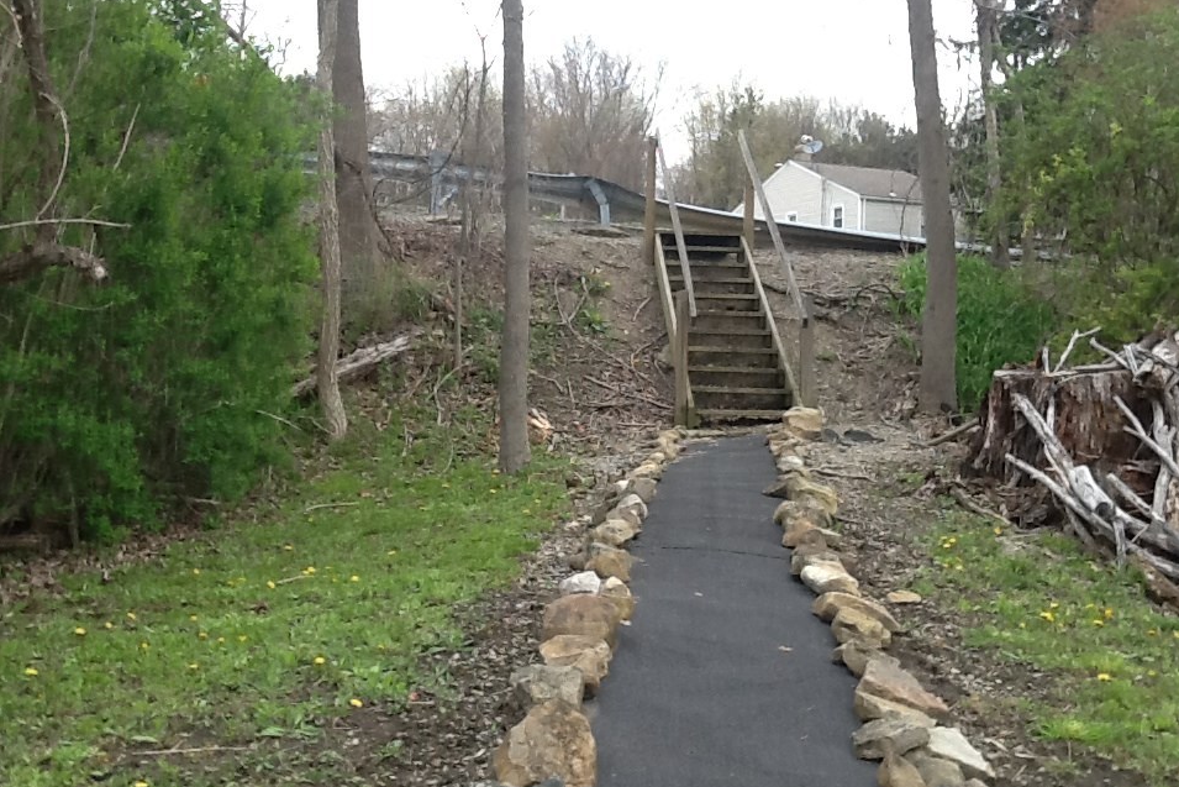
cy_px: 420
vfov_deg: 29.2
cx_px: 590
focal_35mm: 46
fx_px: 1507
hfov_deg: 42.7
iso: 40
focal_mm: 2.03
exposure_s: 1/347
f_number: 2.4
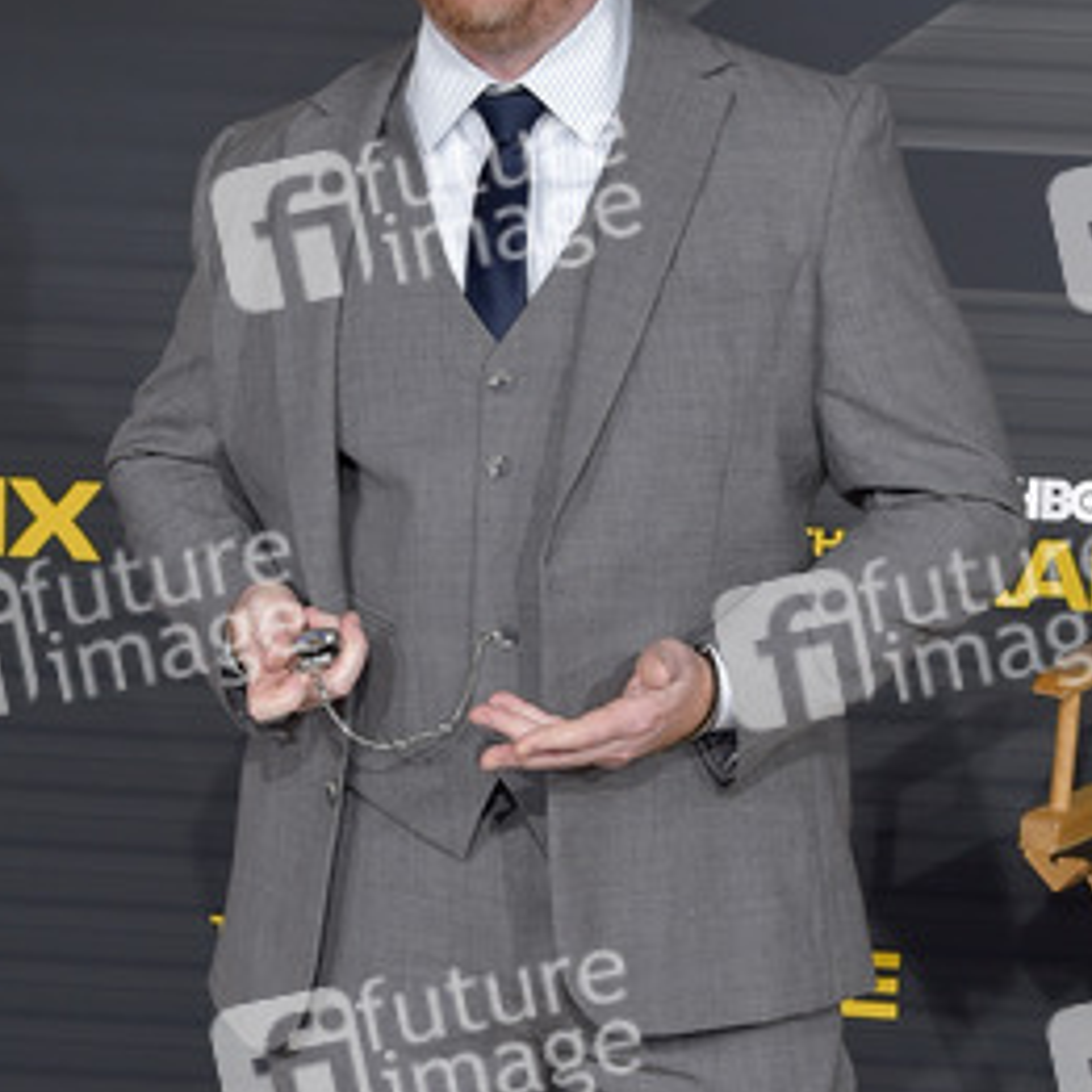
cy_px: 423
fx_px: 2141
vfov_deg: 28.5
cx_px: 550
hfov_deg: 28.6
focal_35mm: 60
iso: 320
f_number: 6.3
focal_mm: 46
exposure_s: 1/250
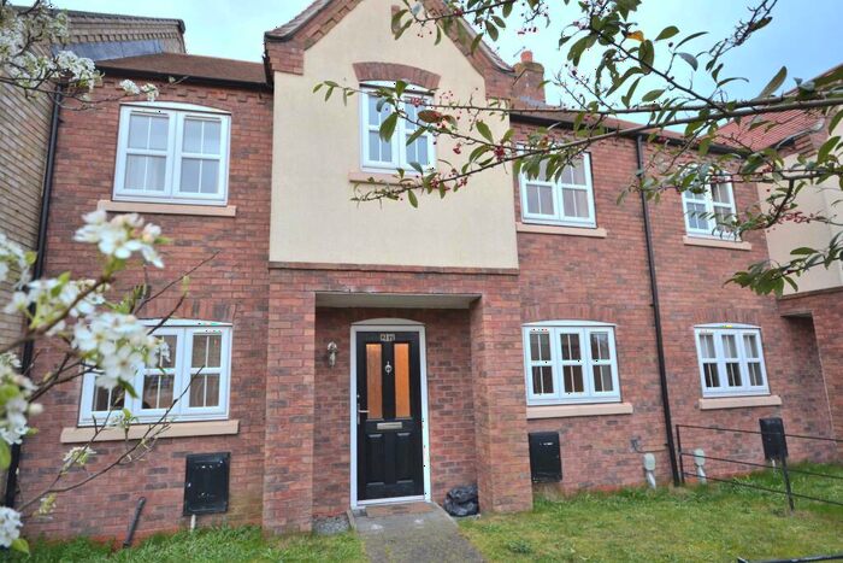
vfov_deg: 63.2
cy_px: 282
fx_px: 457
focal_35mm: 20
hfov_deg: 85.4
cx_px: 422
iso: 800
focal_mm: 13
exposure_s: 1/60
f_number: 4.5
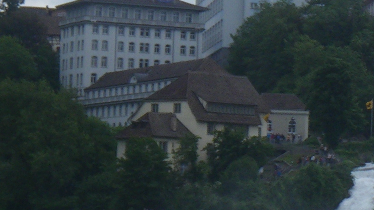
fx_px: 1963
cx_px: 626
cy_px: 101
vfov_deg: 6.1
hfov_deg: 10.4
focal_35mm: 198
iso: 50
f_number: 5
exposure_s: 1/200
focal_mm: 7.5
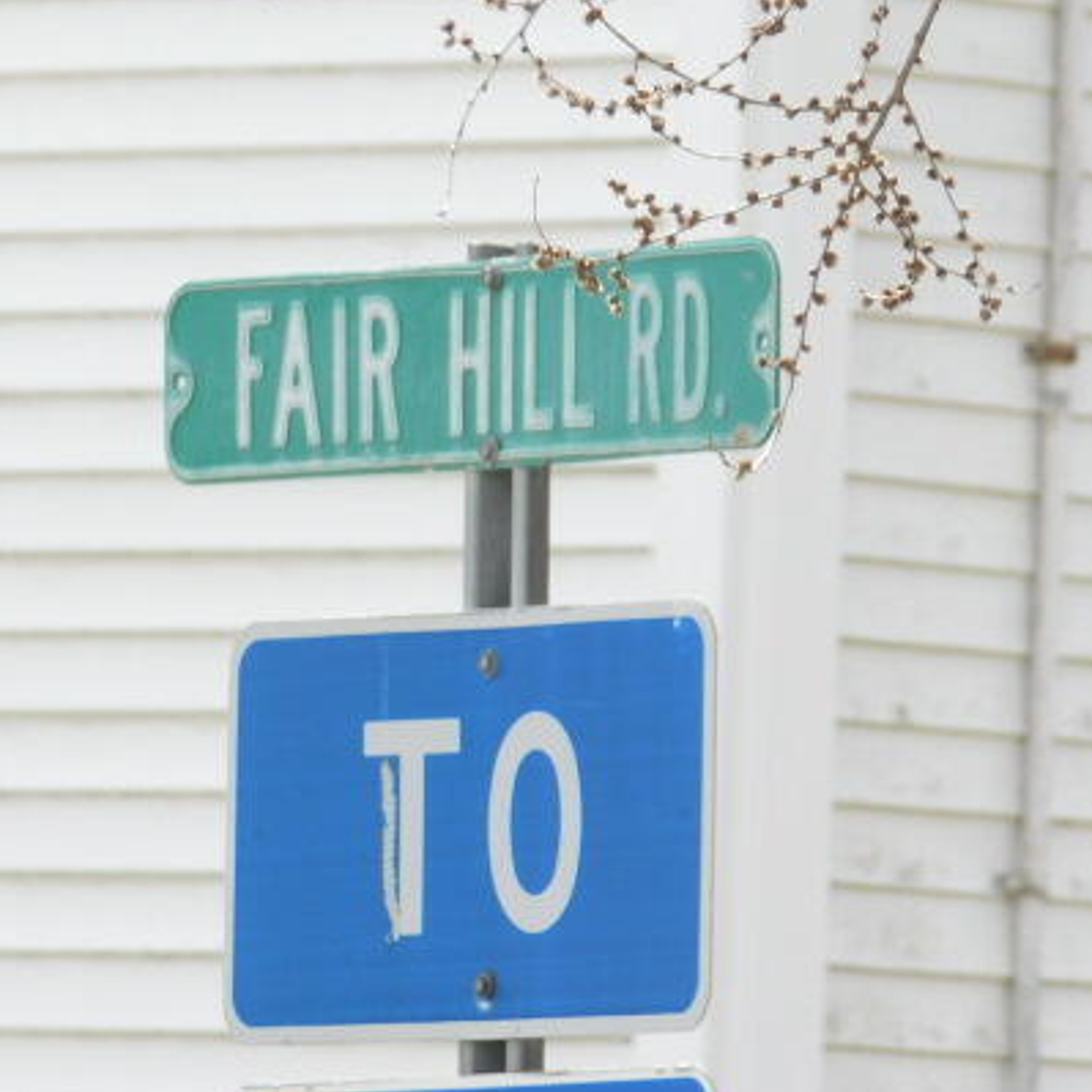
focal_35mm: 729
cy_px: 452
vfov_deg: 2.4
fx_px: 26018
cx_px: 301
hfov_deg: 2.4
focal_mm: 91.2
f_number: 6
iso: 125
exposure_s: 1/200
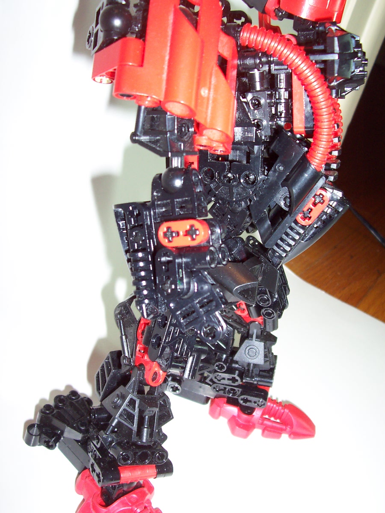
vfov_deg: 50.1
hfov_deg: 38.7
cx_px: 192
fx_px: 549
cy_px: 256
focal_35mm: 37
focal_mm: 5.6
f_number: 2.8
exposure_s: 1/60
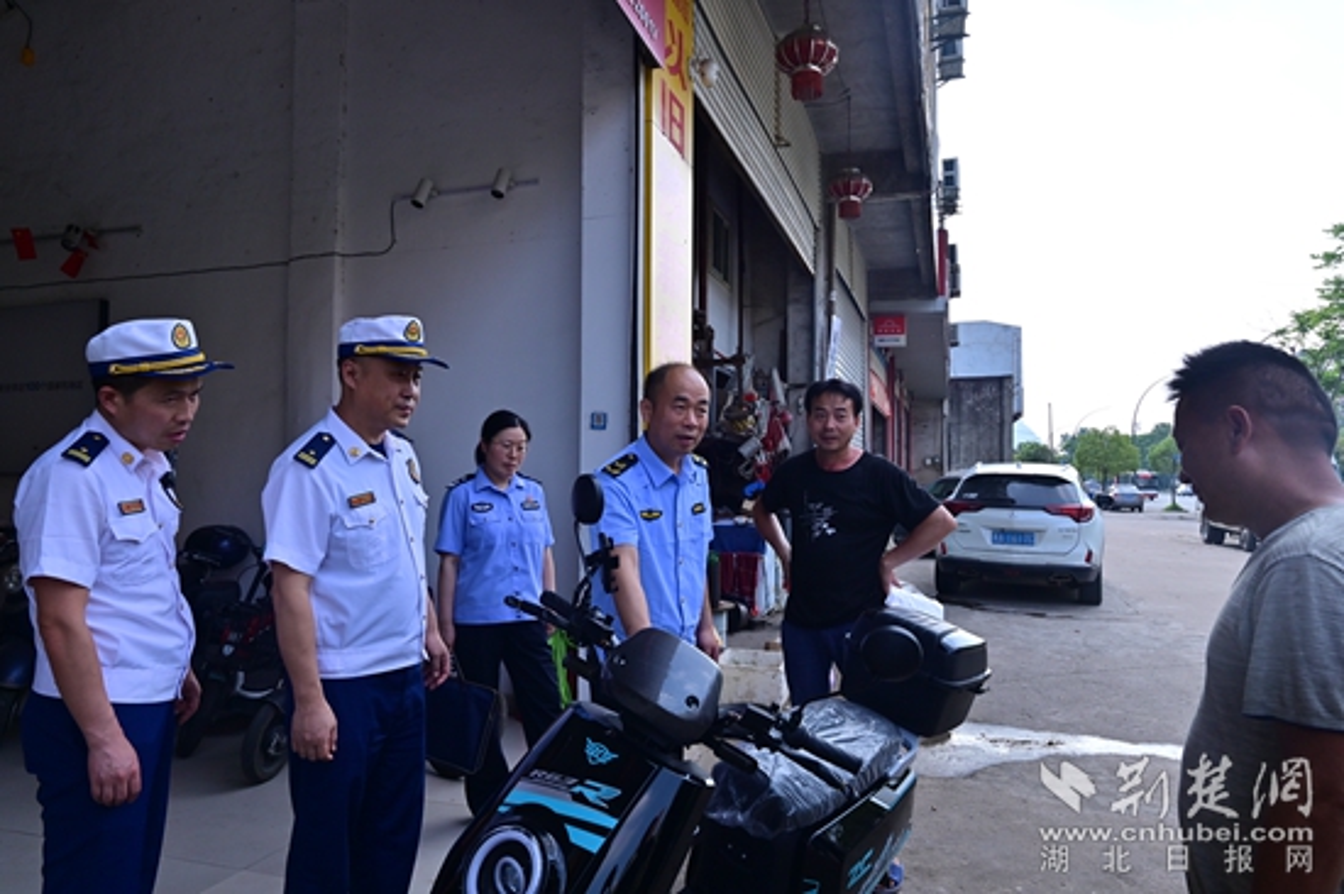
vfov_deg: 53.1
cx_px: 672
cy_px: 447
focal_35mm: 24
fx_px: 895
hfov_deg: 73.8
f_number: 10
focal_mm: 24
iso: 500
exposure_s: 1/400
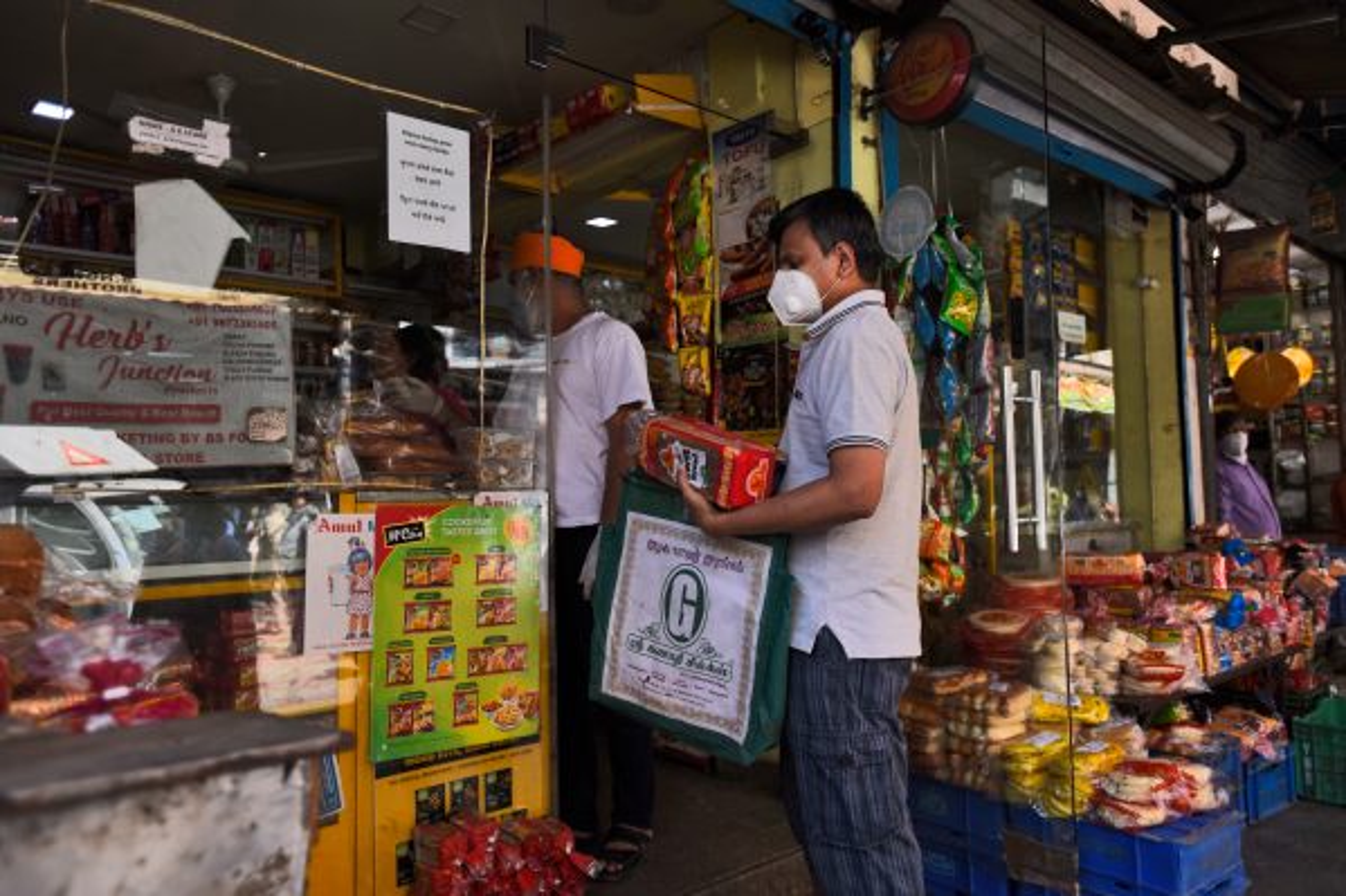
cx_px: 673
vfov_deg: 49.5
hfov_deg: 69.4
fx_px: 972
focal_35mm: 26
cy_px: 448
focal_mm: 26
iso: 200
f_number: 2.8
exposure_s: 1/1000
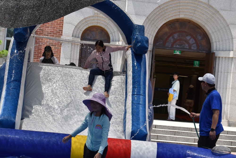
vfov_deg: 11.7
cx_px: 118
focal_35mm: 117
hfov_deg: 17.5
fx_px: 767
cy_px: 79
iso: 200
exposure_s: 1/320
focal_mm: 78
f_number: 9
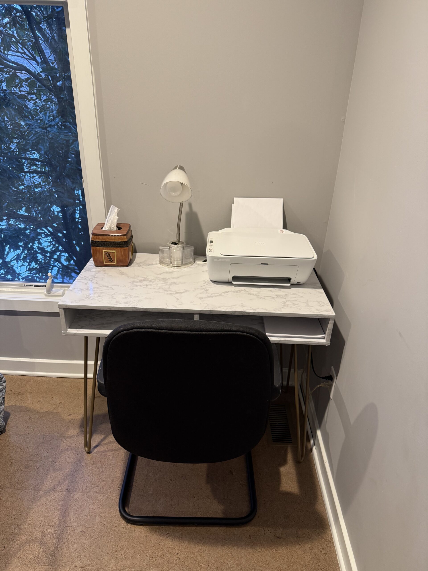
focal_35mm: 24
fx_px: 396
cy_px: 286
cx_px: 214
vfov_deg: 71.6
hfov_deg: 56.8
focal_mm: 6.76
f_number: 1.78
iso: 200
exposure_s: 1/60
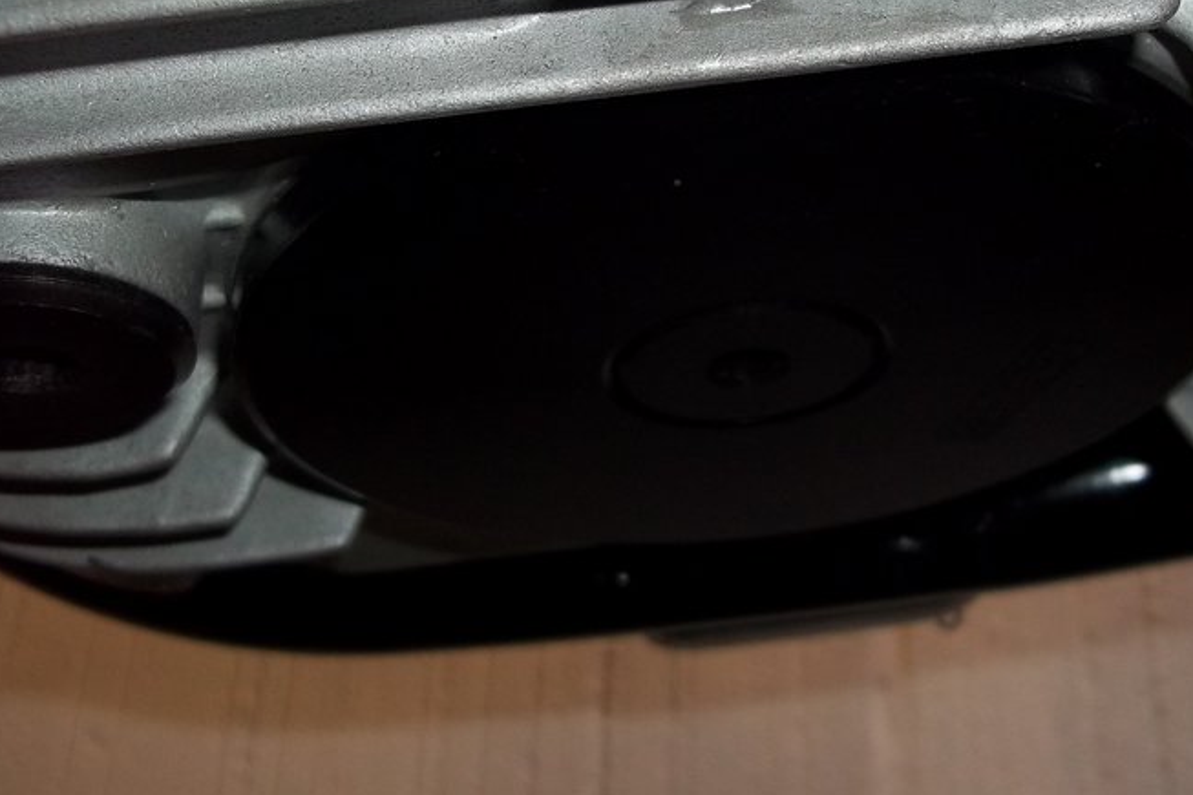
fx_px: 1690
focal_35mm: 51
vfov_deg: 26.2
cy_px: 225
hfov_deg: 38.8
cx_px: 667
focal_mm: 5.7
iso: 80
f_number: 2.9
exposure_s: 1/30
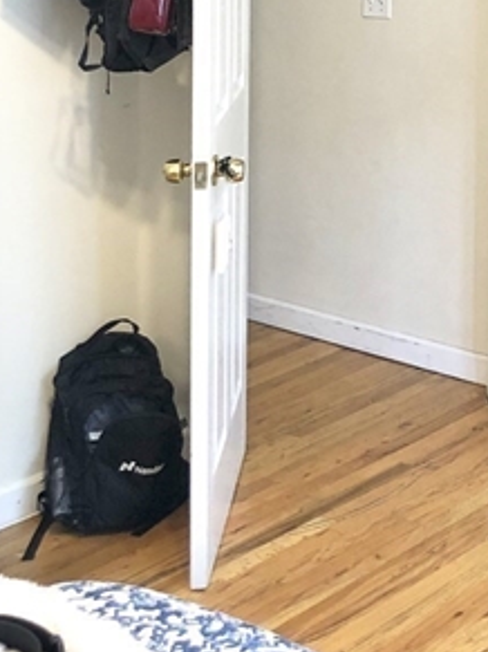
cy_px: -25
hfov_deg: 18.6
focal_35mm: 74
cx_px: 620
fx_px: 1392
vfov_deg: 24.9
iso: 32
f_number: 1.8
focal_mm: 3.99
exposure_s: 1/30
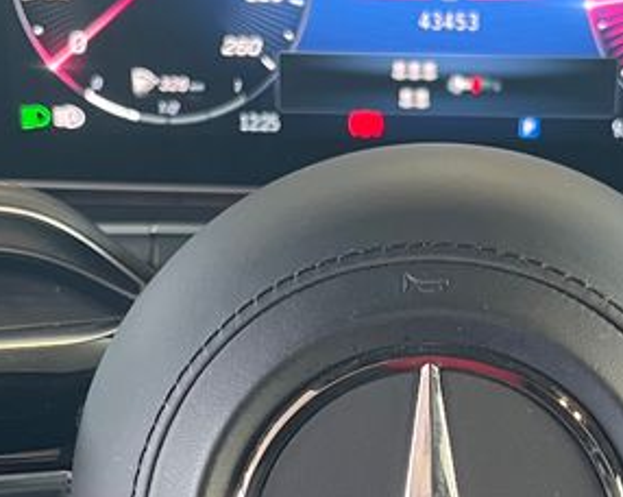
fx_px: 1676
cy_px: 466
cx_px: 405
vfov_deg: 16.6
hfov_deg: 21.0
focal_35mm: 91
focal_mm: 5.1
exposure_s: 1/60
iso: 250
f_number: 1.6
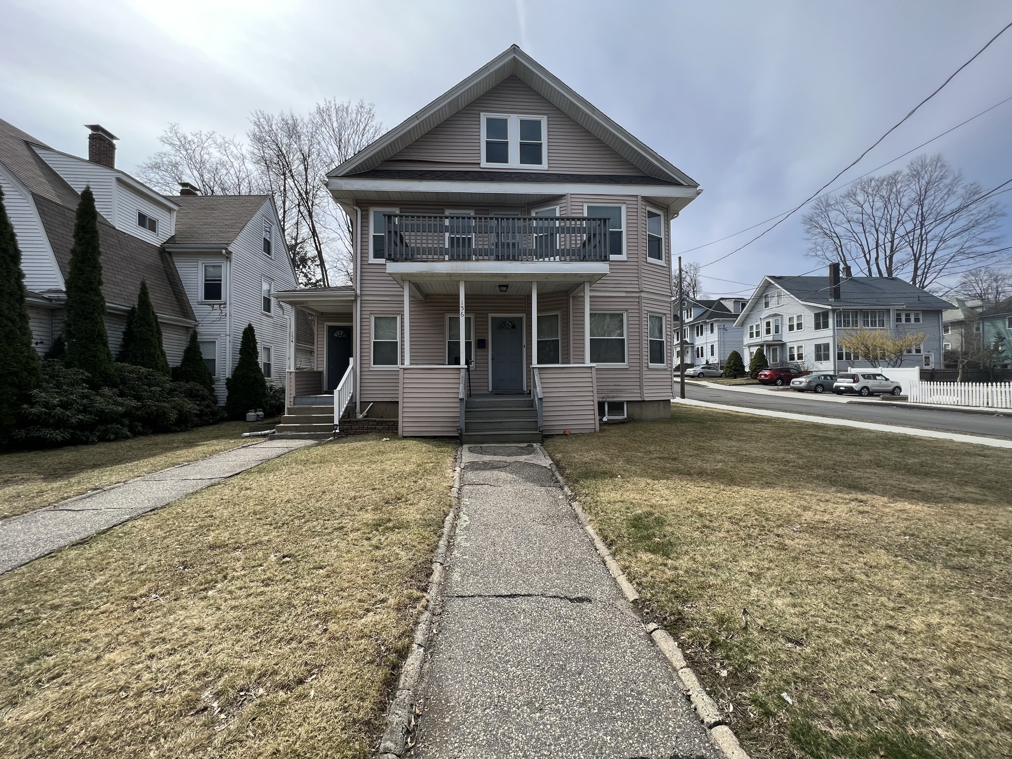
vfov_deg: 89.9
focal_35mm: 13
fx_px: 380
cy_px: 380
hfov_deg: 106.2
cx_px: 506
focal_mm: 1.57
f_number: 1.8
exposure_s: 1/1024
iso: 32
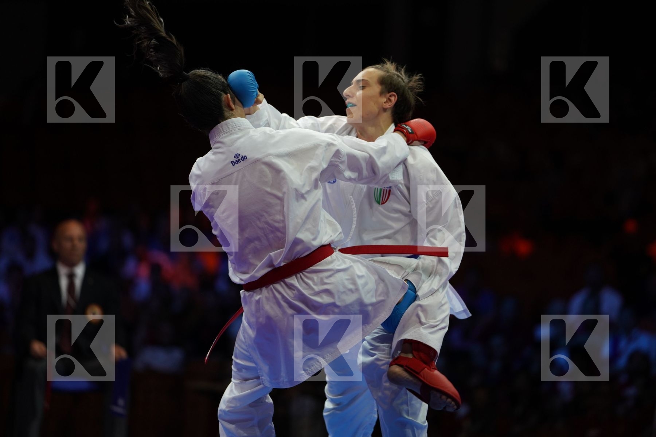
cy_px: 218
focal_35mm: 200
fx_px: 3644
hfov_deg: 10.3
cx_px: 328
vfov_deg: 6.9
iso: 800
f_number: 2.8
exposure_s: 1/1000
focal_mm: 200
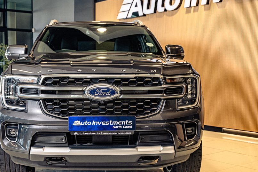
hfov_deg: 38.0
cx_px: 102
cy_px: 106
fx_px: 373
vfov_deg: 25.9
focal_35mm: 52
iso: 500
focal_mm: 41
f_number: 4
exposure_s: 1/200
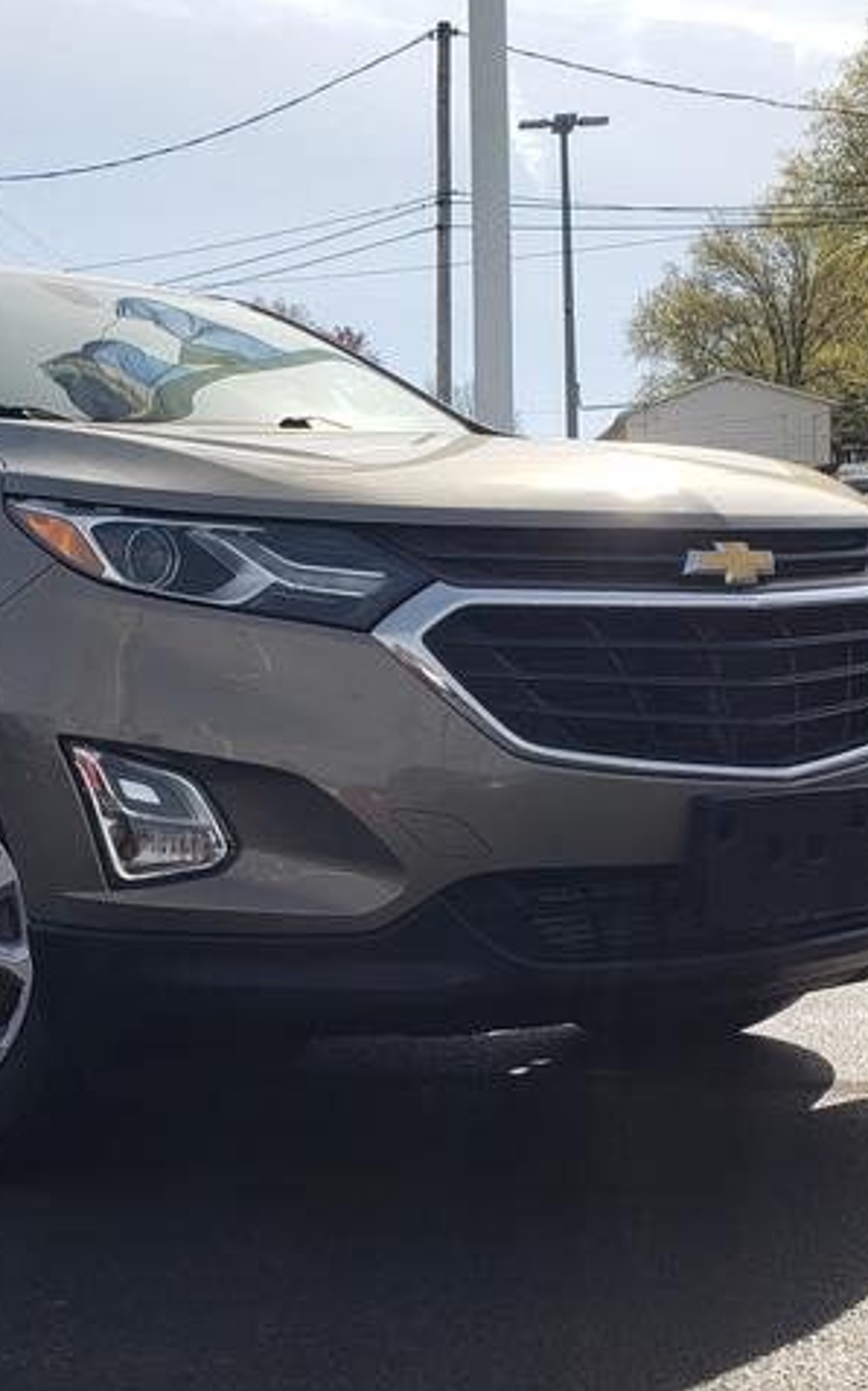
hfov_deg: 33.4
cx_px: 166
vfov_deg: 52.8
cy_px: 694
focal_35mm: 37
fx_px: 1401
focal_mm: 4.3
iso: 50
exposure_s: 1/1466
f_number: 2.4
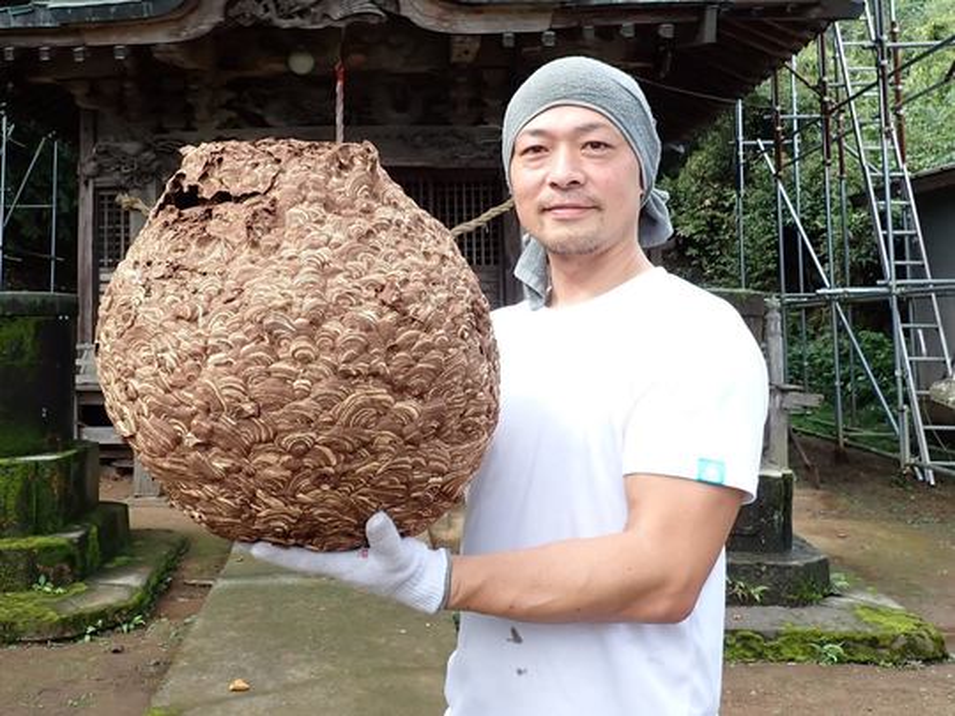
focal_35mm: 25
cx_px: 478
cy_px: 358
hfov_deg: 69.4
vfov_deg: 54.9
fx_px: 690
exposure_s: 1/200
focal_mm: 4.5
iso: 100
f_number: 2.8
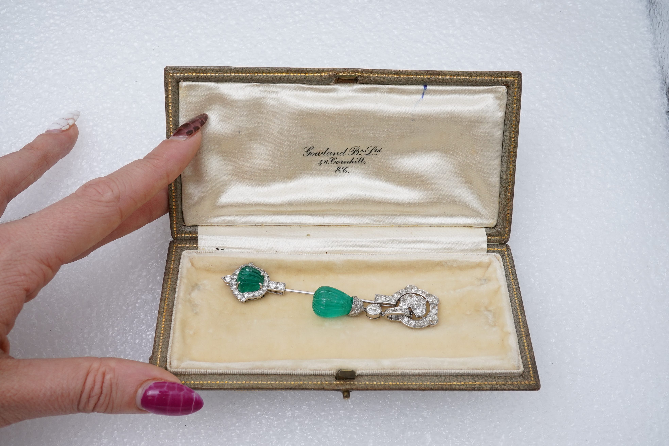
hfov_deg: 43.6
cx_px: 334
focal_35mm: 45
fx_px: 836
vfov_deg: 29.9
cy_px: 223
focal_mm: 30
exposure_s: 1/125
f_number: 22
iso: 500
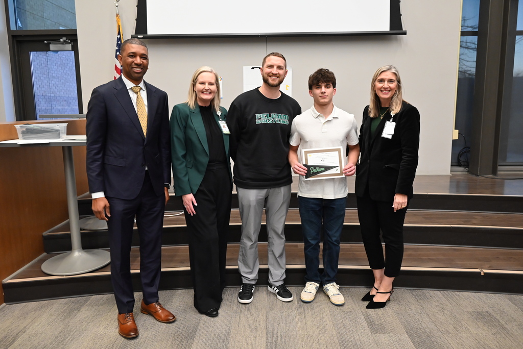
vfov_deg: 45.0
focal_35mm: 29
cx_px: 262
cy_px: 174
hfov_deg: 63.6
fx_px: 422
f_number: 4.5
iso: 3200
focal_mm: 29
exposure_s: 1/100
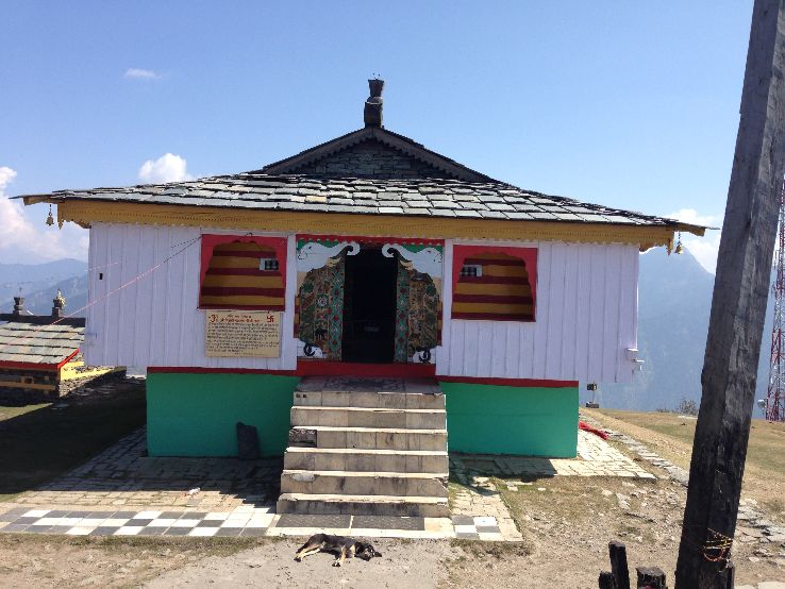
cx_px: 392
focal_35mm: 33
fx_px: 749
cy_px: 294
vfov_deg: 43.0
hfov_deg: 55.3
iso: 50
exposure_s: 1/1130
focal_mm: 4.12
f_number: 2.4
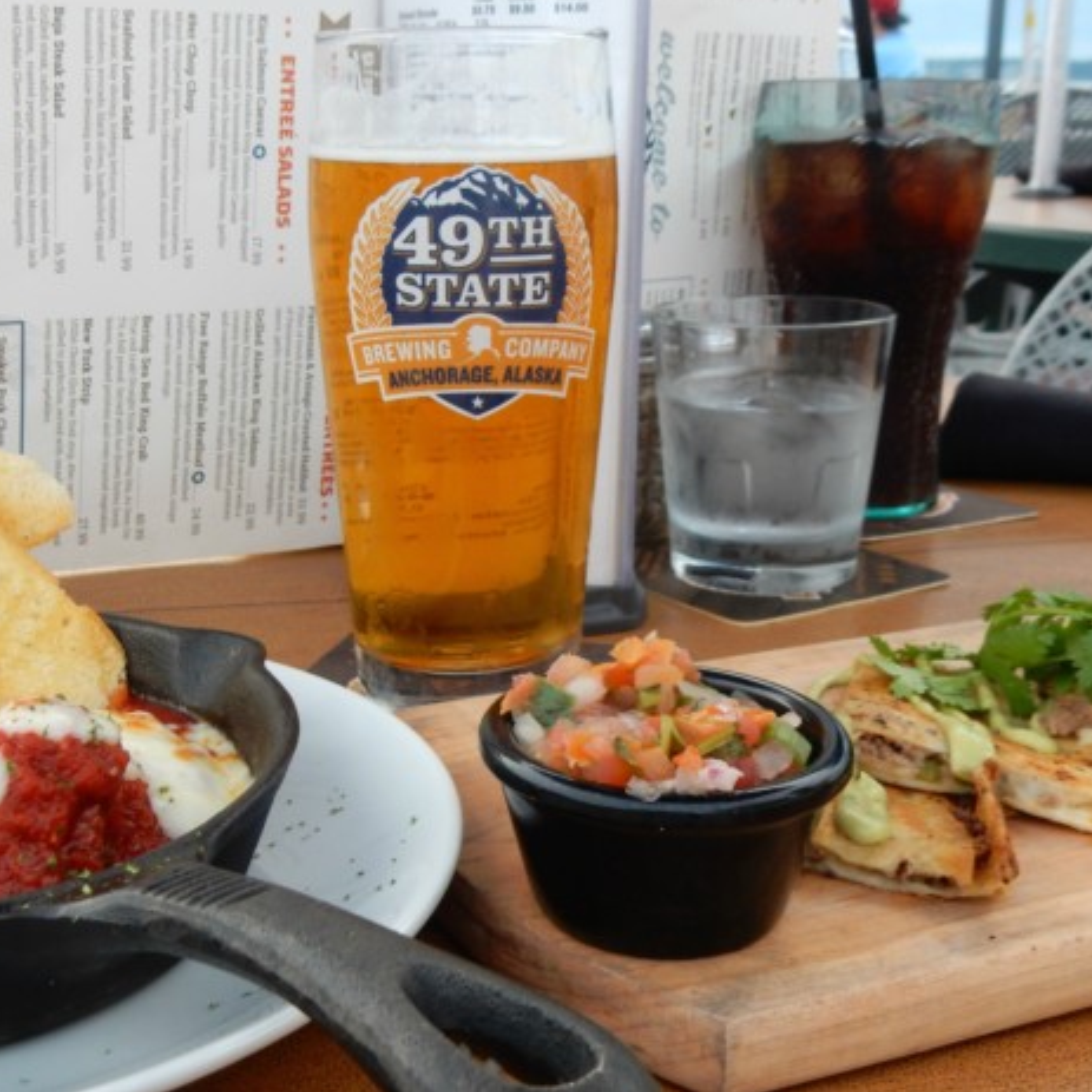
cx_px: 379
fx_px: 1535
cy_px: 541
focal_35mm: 43
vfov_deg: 39.2
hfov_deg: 38.8
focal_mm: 6.4
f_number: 4
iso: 180
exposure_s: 1/30
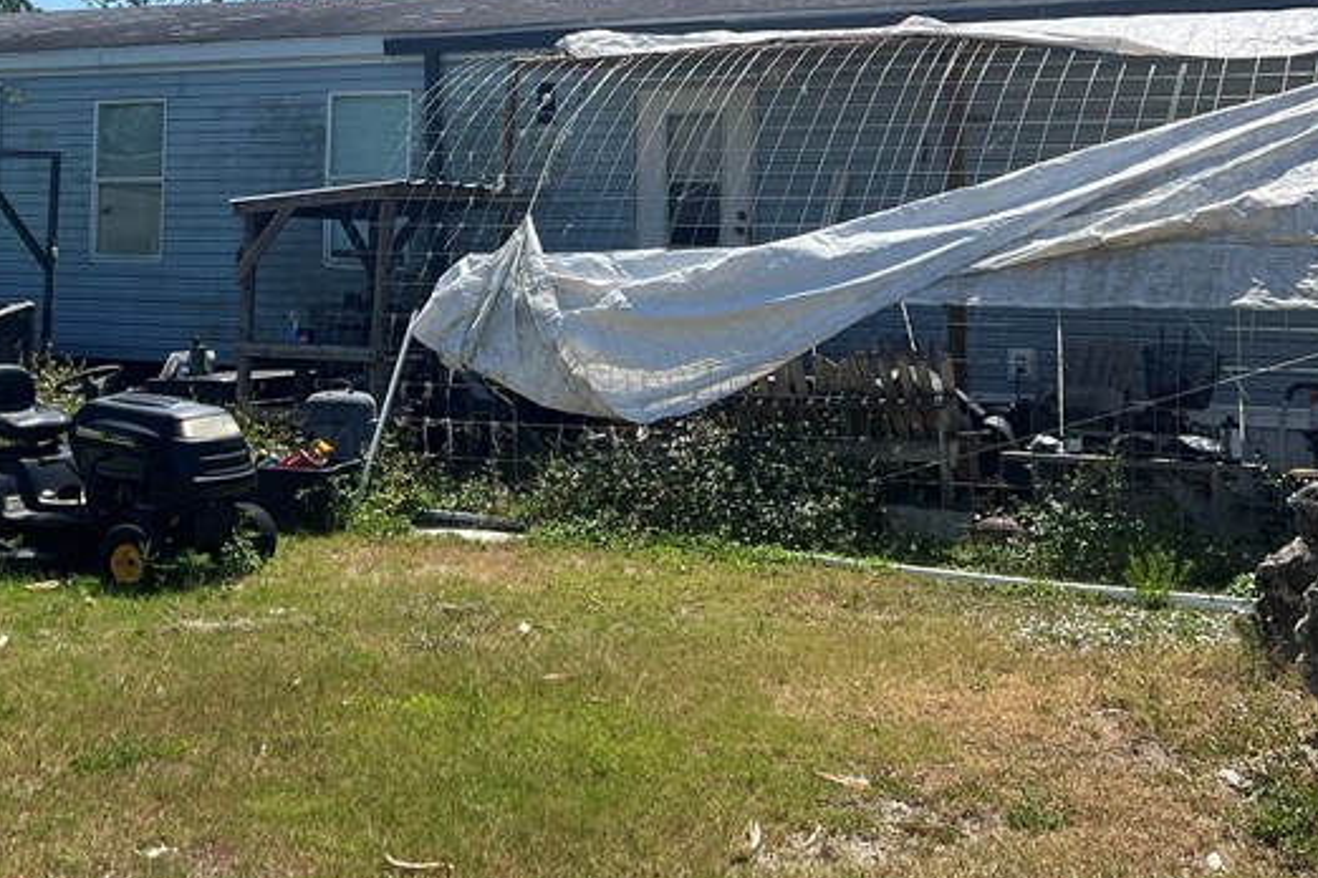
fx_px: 1940
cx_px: 422
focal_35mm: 53
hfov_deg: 37.1
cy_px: 68
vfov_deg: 24.7
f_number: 1.5
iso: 50
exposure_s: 1/5587
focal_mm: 5.7
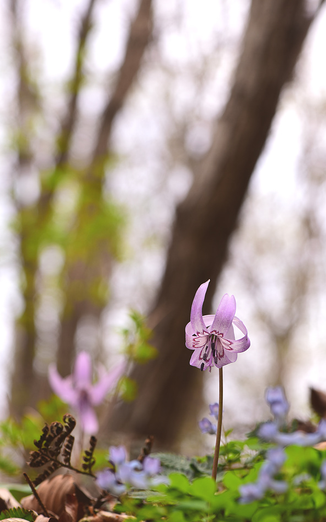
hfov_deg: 11.1
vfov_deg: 17.7
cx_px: 184
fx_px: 1677
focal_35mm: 118
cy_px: 265
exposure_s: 1/125
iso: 200
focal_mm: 105
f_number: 8
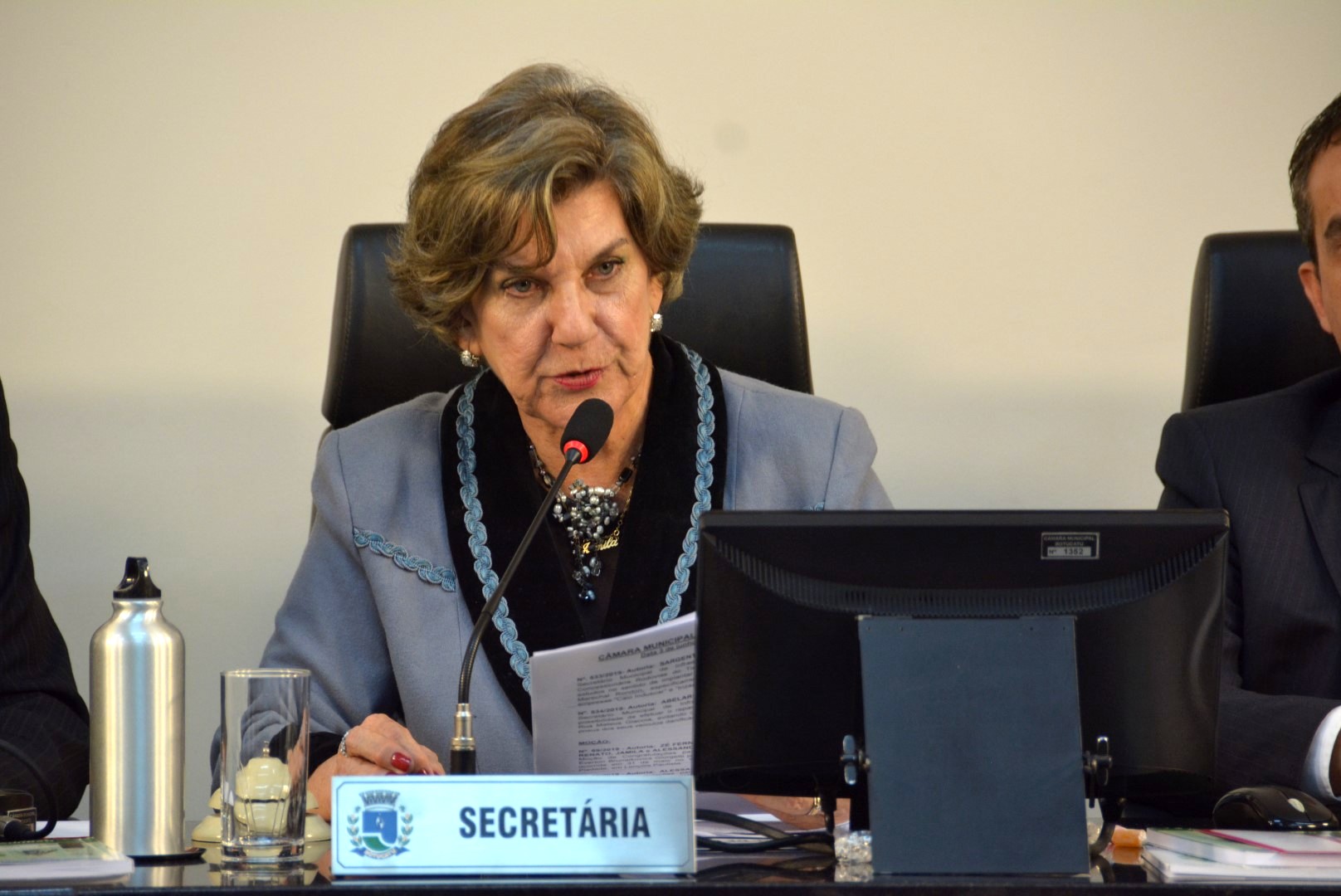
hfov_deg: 6.9
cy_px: 448
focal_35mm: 300
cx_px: 670
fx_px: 11183
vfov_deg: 4.6
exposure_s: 1/125
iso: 1250
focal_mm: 200
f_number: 5.6
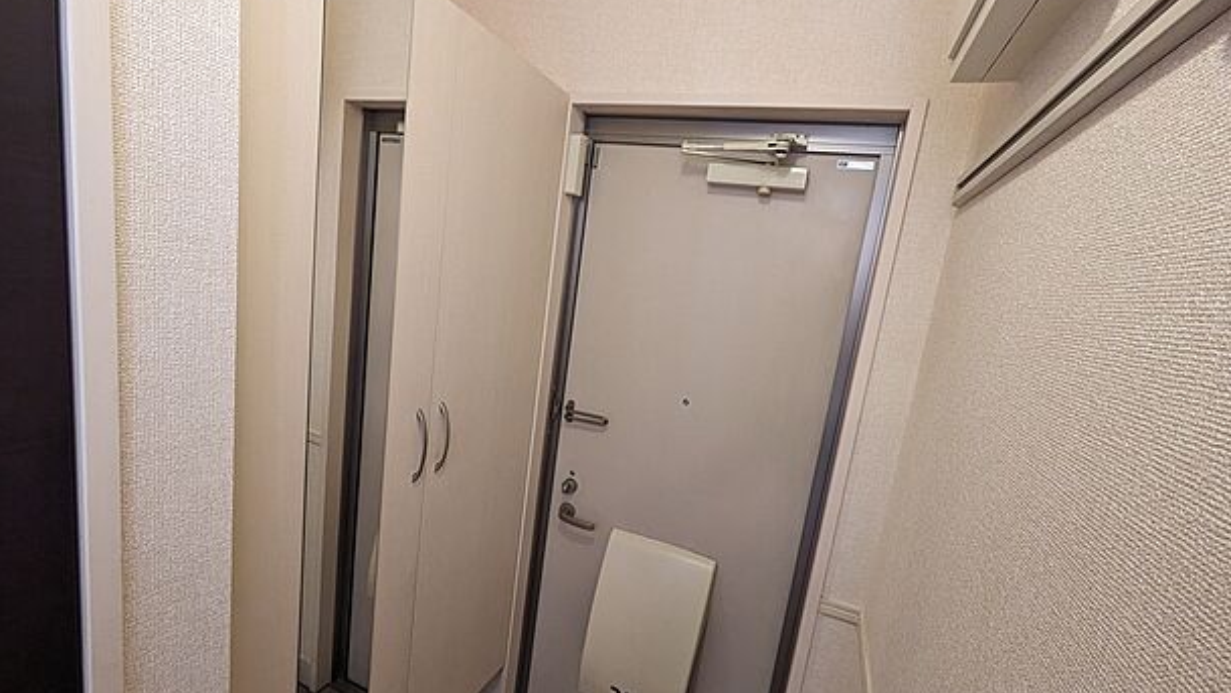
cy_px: 358
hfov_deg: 99.3
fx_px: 522
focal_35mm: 16
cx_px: 626
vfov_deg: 67.1
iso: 209
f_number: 2.2
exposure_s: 1/30
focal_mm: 1.83
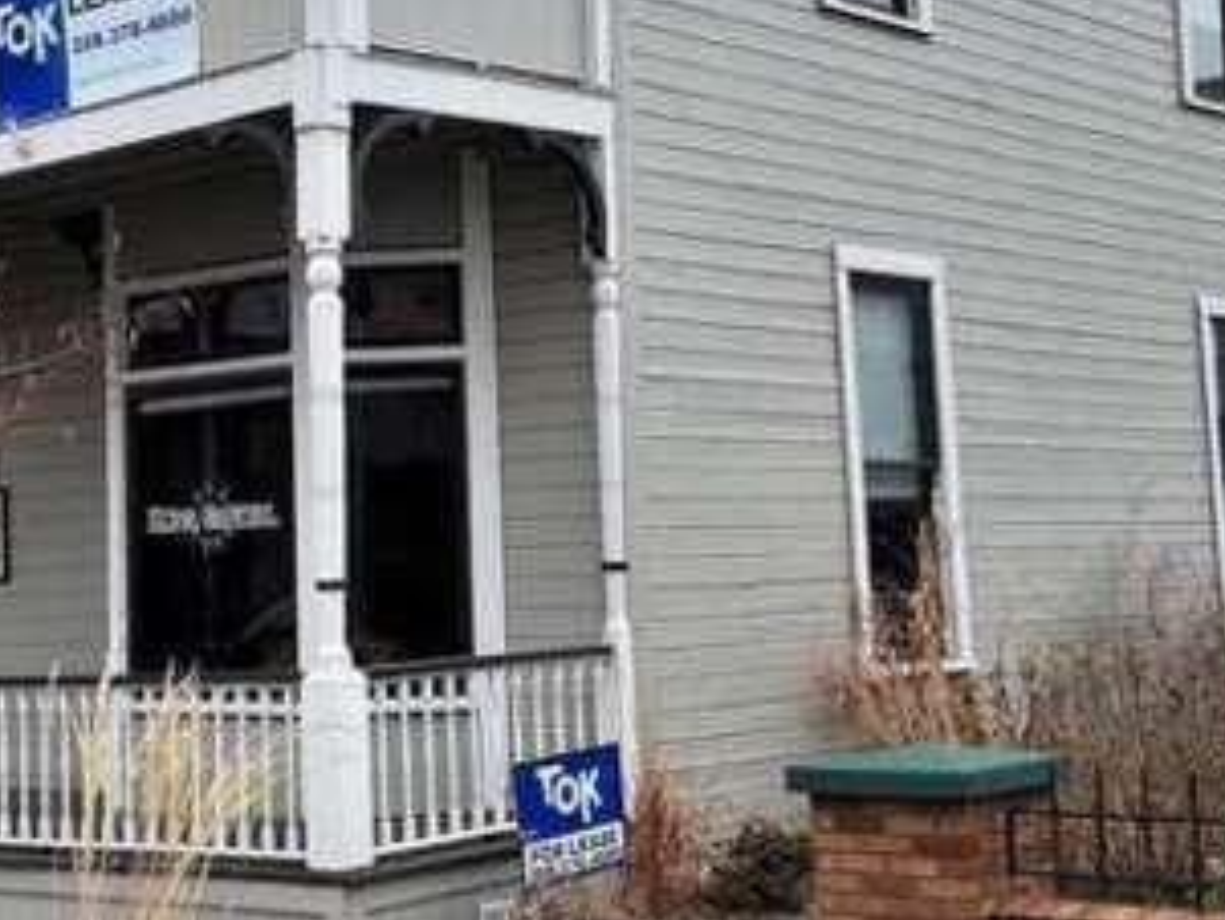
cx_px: 505
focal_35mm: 69
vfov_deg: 21.3
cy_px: 334
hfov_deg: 28.1
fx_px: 2443
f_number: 1.8
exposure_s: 1/2688
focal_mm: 4.25
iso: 32
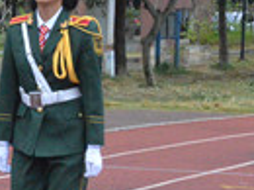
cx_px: -225
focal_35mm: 195
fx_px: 1428
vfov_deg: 7.6
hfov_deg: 9.6
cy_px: 90
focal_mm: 32
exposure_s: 1/320
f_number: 9
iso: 6400
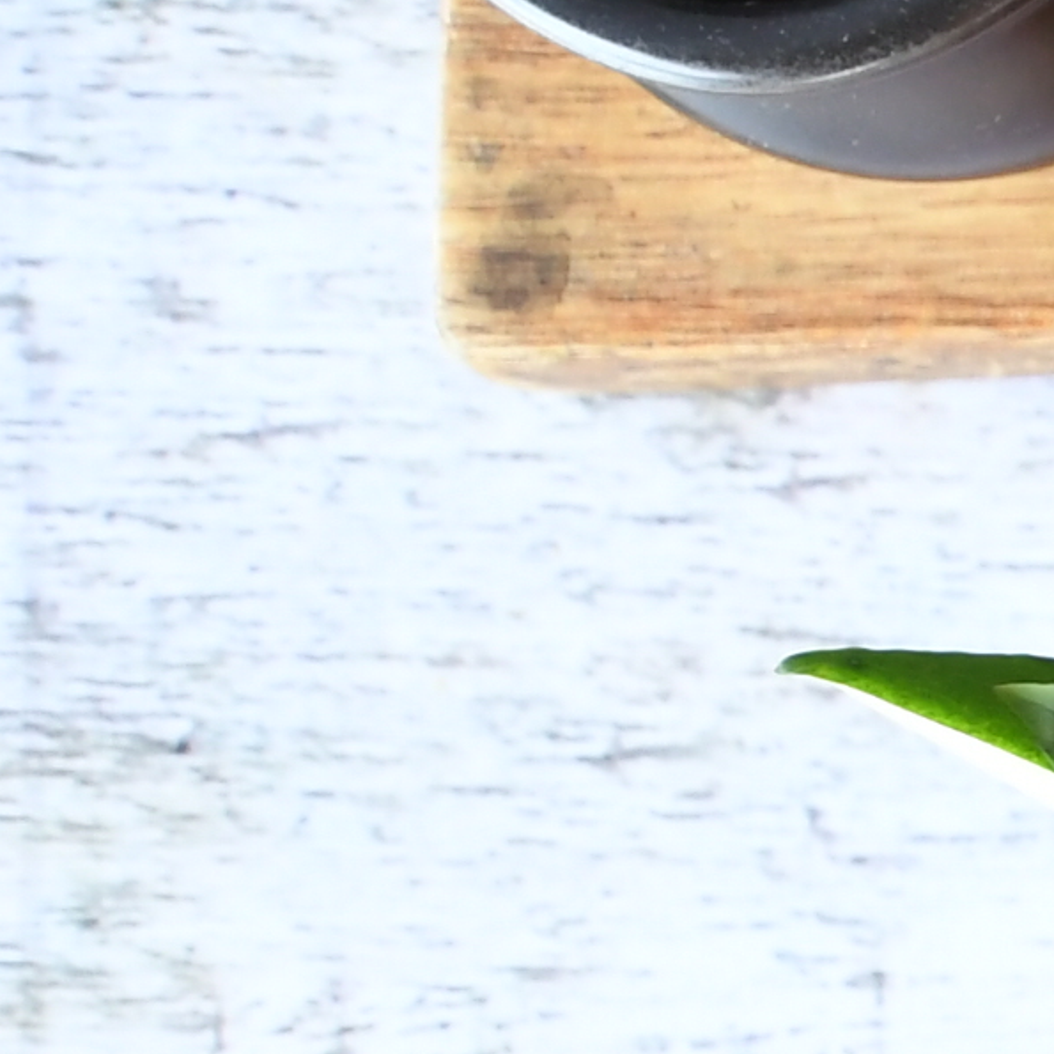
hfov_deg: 7.8
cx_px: 3676
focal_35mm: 179
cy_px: 1562
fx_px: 6166
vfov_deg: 9.5
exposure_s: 1/100
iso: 560
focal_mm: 20
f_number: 3.5
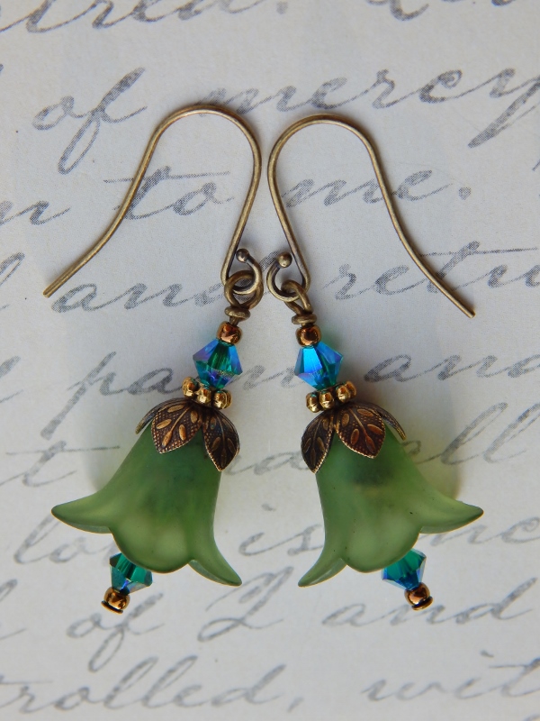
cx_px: 270
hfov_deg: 19.6
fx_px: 1560
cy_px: 360
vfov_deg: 26.0
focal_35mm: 75
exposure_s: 1/320
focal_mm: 13.5
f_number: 4.2
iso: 125
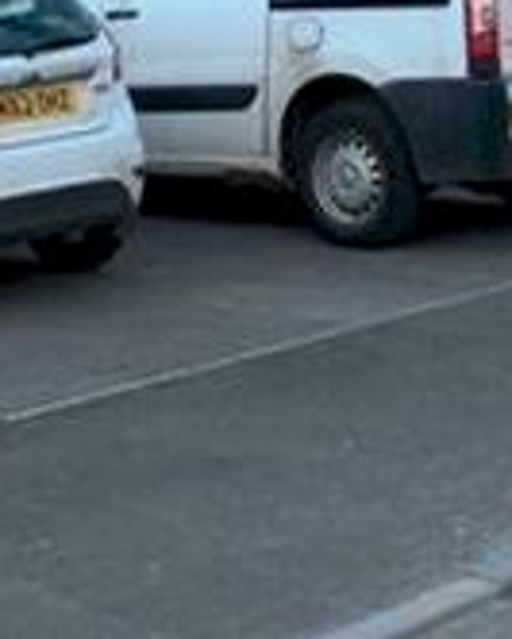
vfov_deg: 16.2
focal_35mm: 107
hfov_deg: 14.4
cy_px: -348
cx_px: 142
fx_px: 2025
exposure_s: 1/428
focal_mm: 4.25
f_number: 1.8
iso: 25
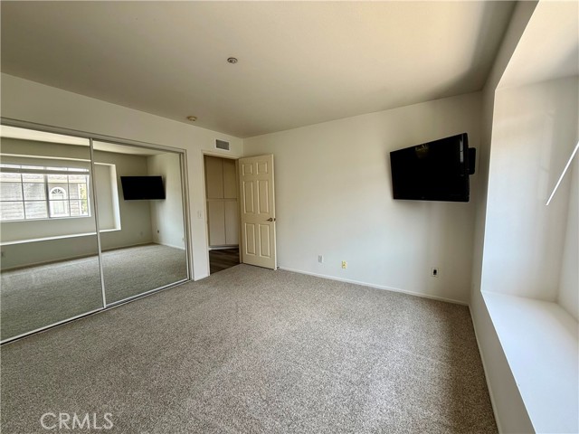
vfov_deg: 85.7
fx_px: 234
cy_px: 217
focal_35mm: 14
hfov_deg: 102.1
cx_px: 290
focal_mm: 2.22
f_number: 2.2
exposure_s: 1/99
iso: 80
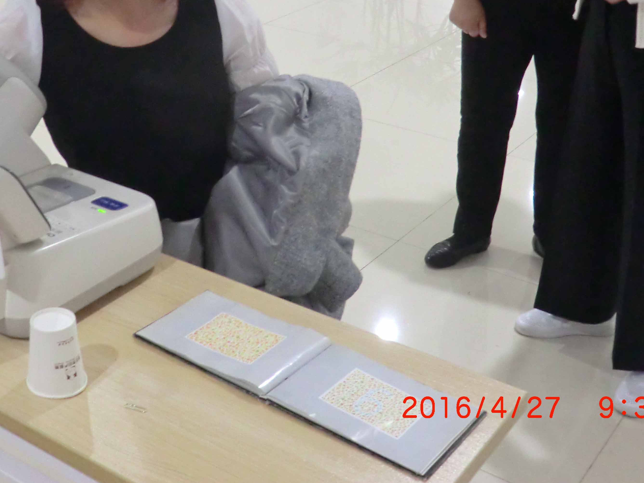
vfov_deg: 26.1
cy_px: 96
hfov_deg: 34.6
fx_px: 1023
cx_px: 212
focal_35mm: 55
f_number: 3.6
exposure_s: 1/15
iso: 800
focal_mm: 6.1
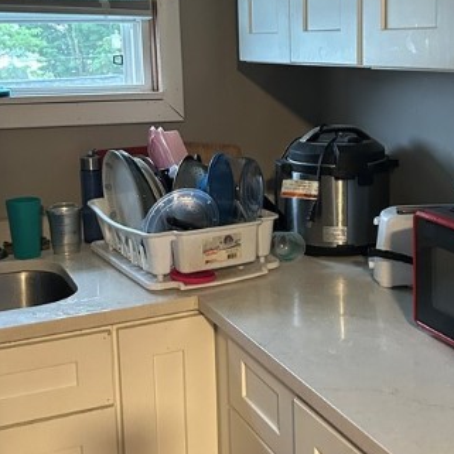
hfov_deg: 30.9
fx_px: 816
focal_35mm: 55
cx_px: 291
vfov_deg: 31.0
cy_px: 182
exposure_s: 1/40
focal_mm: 5.7
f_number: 1.5
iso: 400
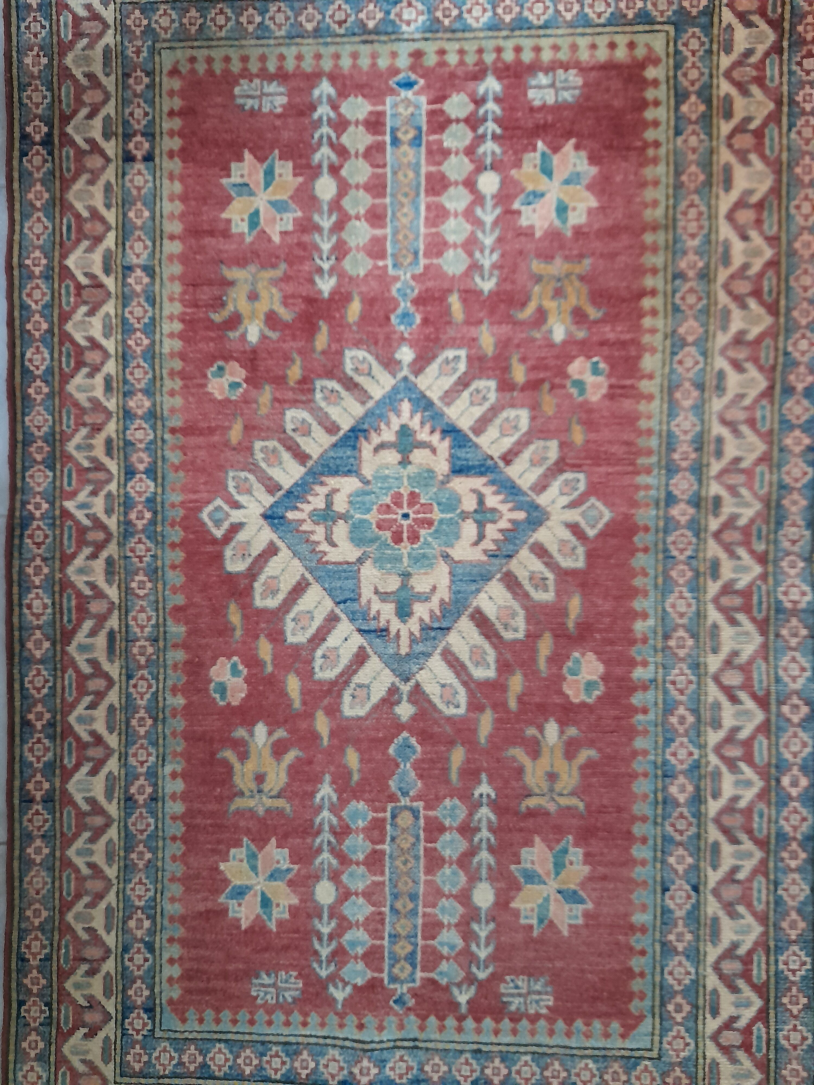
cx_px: 407
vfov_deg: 69.4
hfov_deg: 54.9
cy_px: 542
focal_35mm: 25
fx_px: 784
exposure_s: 1/25
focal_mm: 4.6
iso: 800
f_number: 2
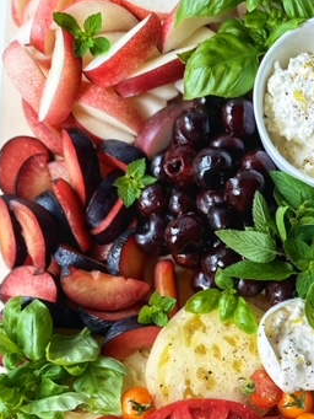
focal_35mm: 45
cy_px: 333
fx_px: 544
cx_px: 285
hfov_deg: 30.7
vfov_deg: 40.4
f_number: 1.78
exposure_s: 1/121
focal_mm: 6.86
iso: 80
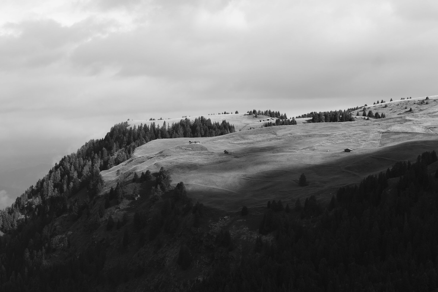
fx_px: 1642
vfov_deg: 10.2
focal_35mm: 135
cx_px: 219
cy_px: 146
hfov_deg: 15.2
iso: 200
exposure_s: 1/420
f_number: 7.1
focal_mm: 90
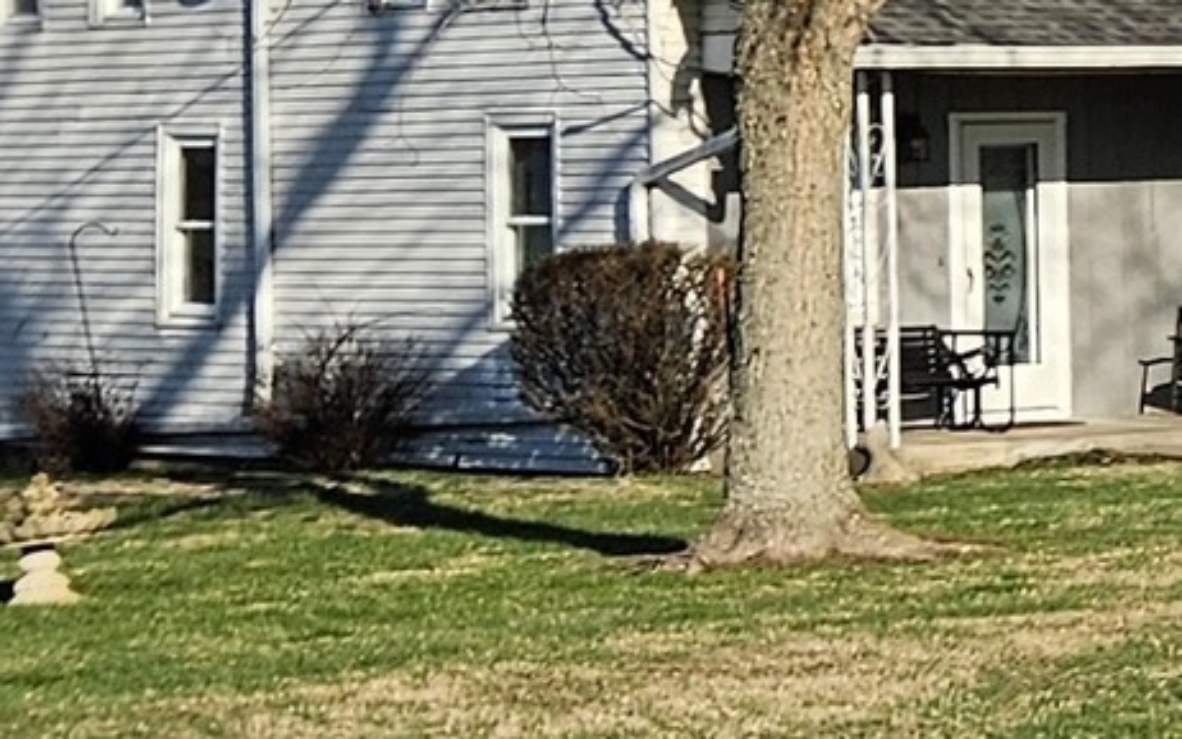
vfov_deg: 8.1
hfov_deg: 11.9
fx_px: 5220
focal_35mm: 162
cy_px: 77
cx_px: 2118
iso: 25
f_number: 1.8
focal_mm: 5.4
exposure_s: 1/2391
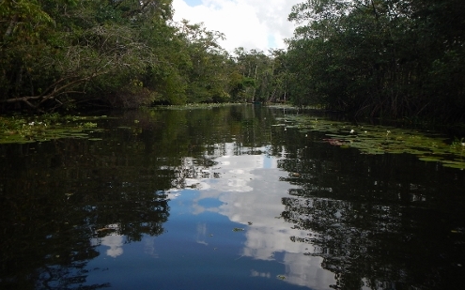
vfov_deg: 41.6
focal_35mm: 30
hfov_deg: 62.9
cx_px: 233
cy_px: 119
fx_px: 380
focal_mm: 5
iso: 125
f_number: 3.9
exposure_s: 1/500
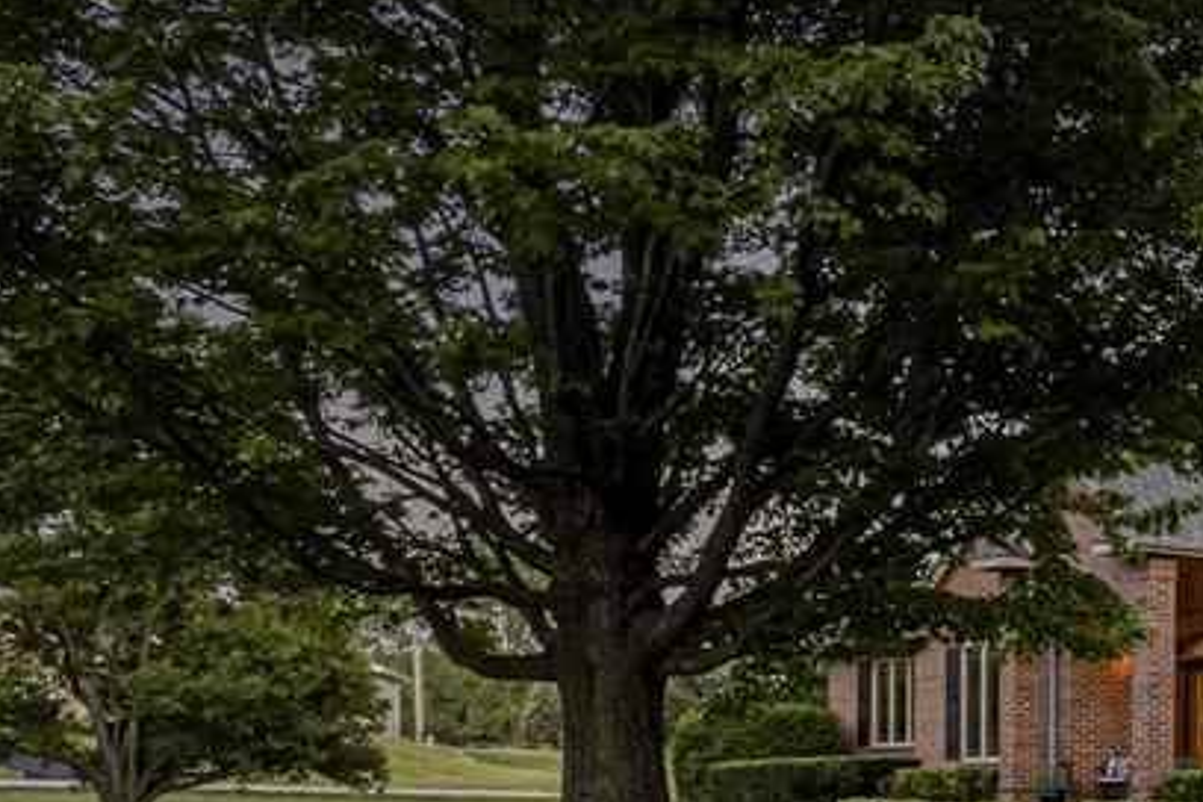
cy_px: 799
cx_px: 1595
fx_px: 2306
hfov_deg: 25.0
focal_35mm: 69
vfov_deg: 19.2
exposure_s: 1/30
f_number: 2.8
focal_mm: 8.38
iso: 110
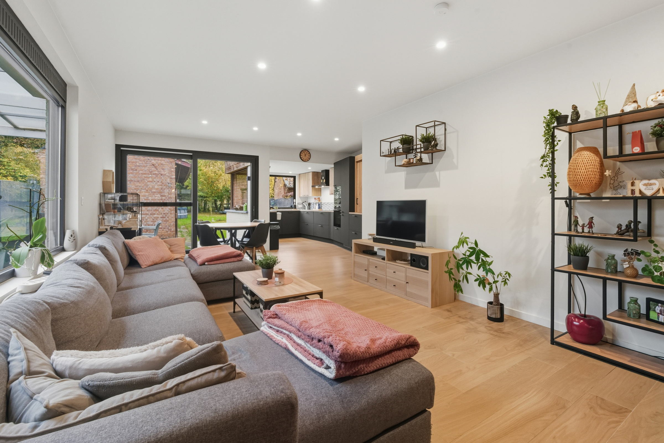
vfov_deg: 73.7
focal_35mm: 16
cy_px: 222
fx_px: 295
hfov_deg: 96.7
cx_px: 332
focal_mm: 16
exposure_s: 1/15
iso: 400
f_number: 11
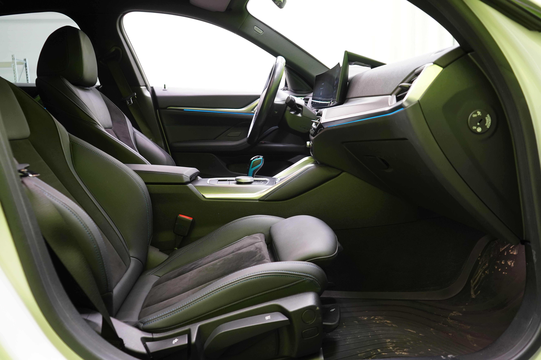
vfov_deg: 45.0
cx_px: 270
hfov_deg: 63.7
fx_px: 436
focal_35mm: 29
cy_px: 180
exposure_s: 1/20
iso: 1600
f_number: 5
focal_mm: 29
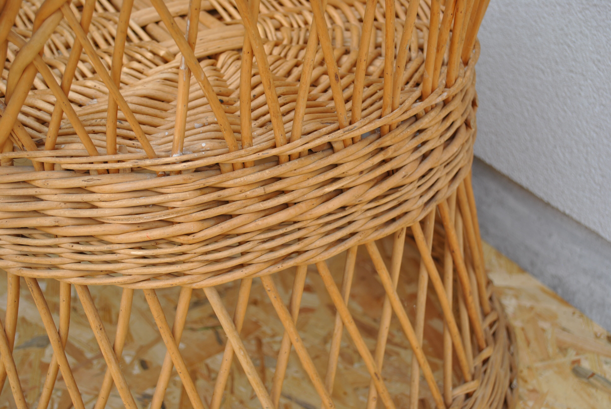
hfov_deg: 37.8
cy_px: 204
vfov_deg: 25.8
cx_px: 306
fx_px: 892
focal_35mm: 52
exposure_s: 1/125
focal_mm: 35
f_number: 5.6
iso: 100
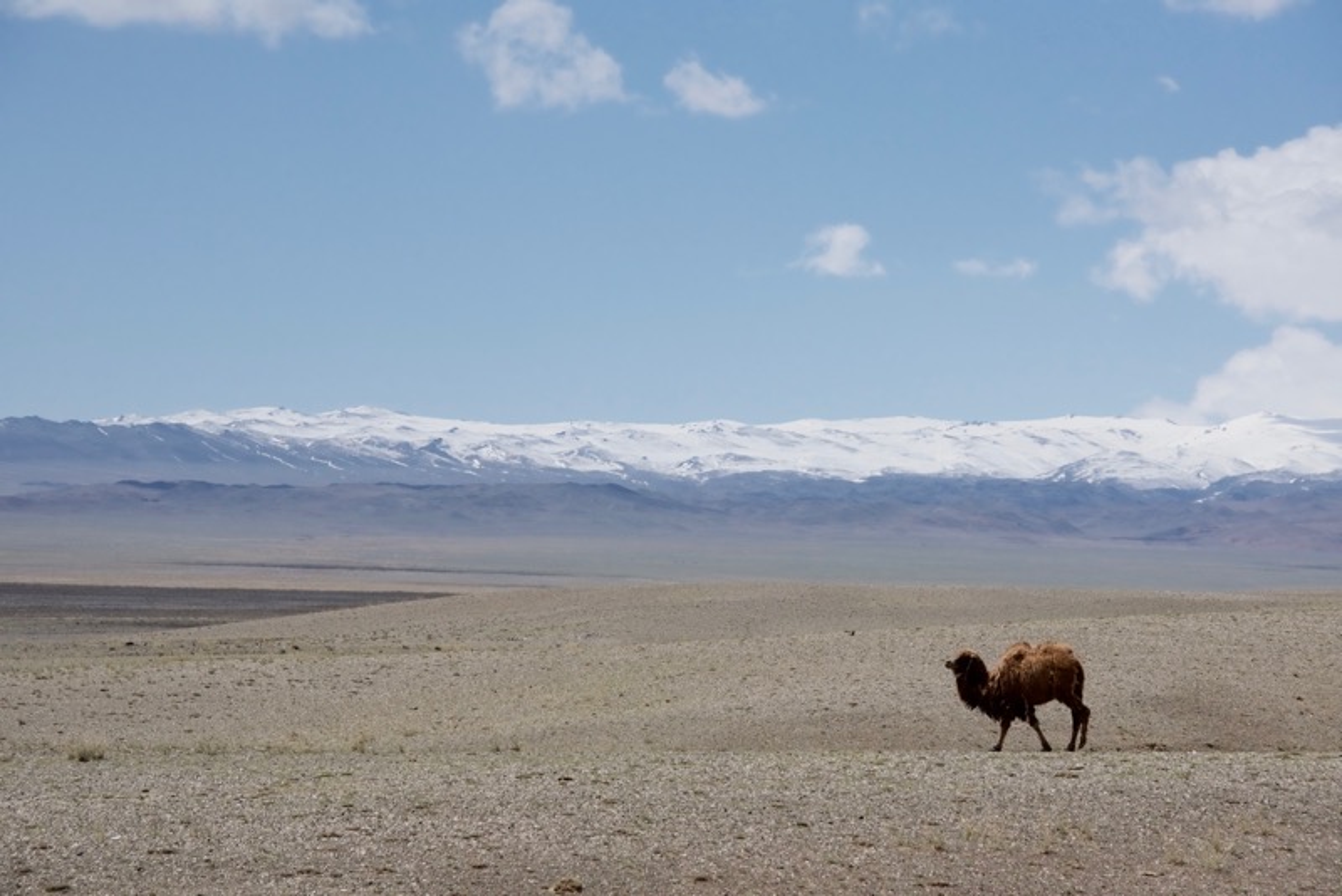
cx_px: 671
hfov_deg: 13.7
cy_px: 448
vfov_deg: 9.2
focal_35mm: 150
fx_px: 5593
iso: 640
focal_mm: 150
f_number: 8
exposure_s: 1/4000
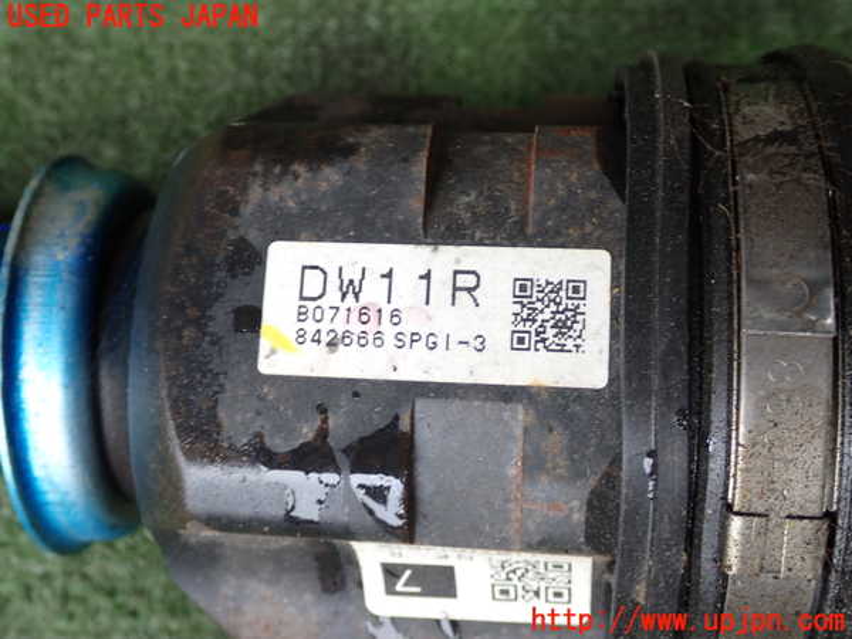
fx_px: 1009
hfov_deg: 45.8
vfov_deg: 35.1
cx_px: 426
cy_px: 320
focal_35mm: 41
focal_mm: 7.31
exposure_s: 1/80
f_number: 2.8
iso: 200
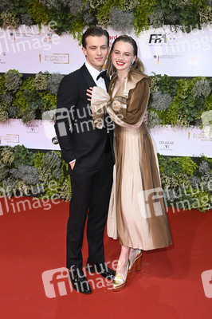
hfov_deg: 28.0
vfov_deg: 41.1
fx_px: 425
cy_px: 160
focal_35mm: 48
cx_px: 106
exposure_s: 1/250
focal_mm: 48
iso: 400
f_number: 6.3
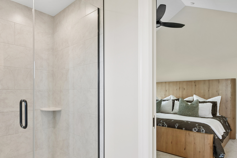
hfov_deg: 72.2
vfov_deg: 52.9
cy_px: 91
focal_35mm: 24
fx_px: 158
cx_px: 86
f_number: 8
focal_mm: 15
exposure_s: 1/25
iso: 250
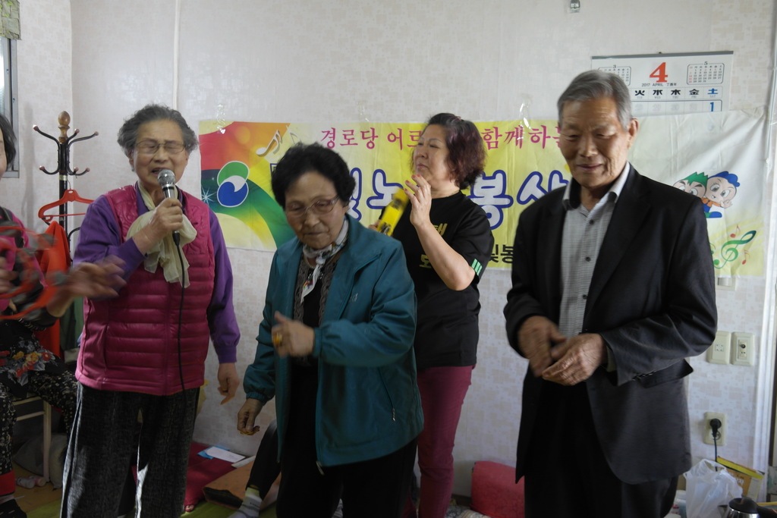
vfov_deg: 32.6
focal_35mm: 41
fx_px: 885
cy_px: 259
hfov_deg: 47.4
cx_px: 388
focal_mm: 27
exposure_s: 1/40
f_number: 4
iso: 400
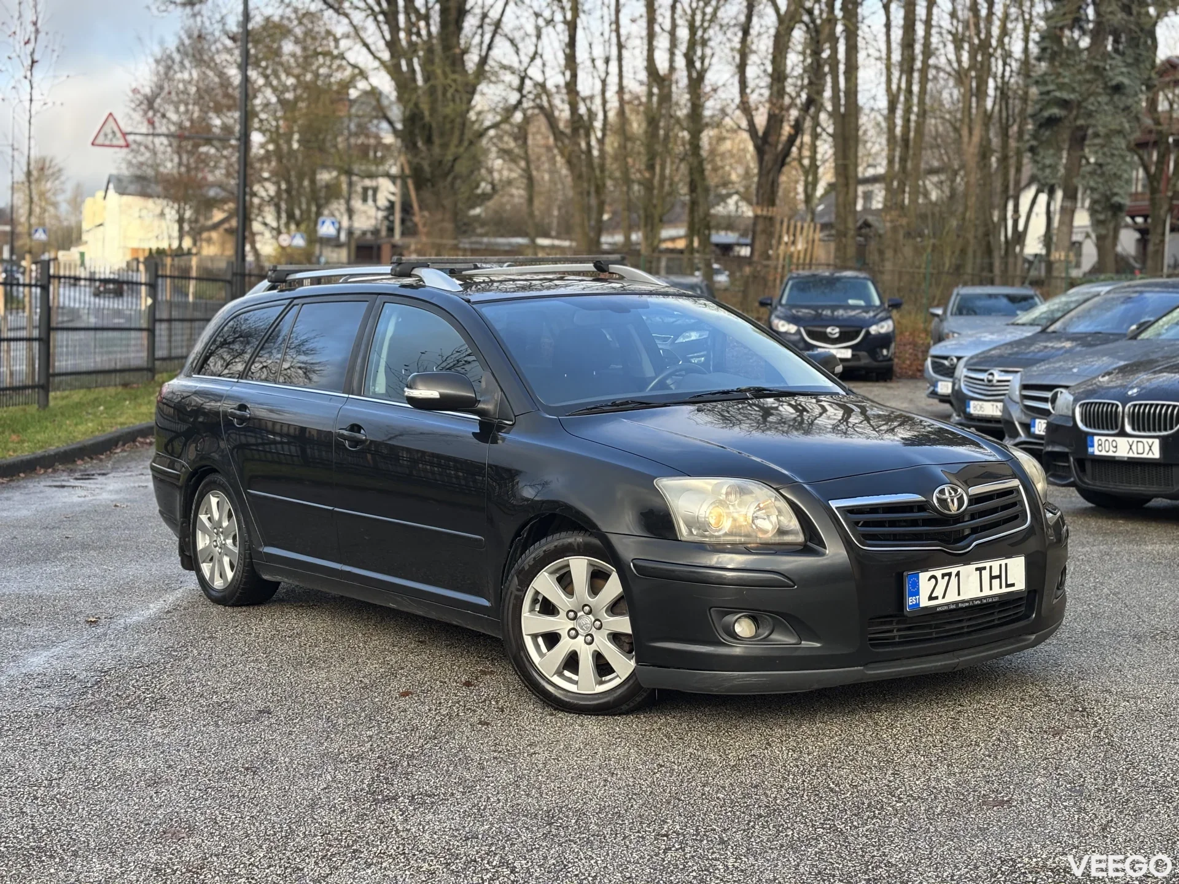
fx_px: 1771
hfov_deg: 36.8
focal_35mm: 52
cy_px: 442
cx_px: 590
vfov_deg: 28.0
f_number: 1.6
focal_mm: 5.96
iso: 32
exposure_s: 1/300
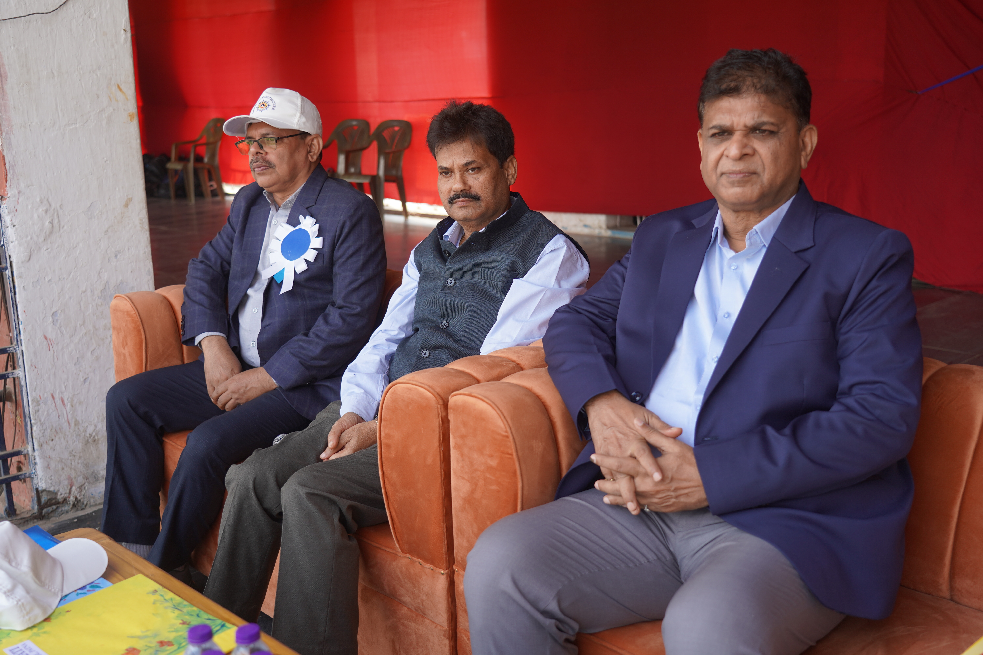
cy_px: 328
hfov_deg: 51.9
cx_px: 492
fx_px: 1010
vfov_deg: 35.9
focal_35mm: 37
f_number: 4
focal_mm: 37
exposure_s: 1/160
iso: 160
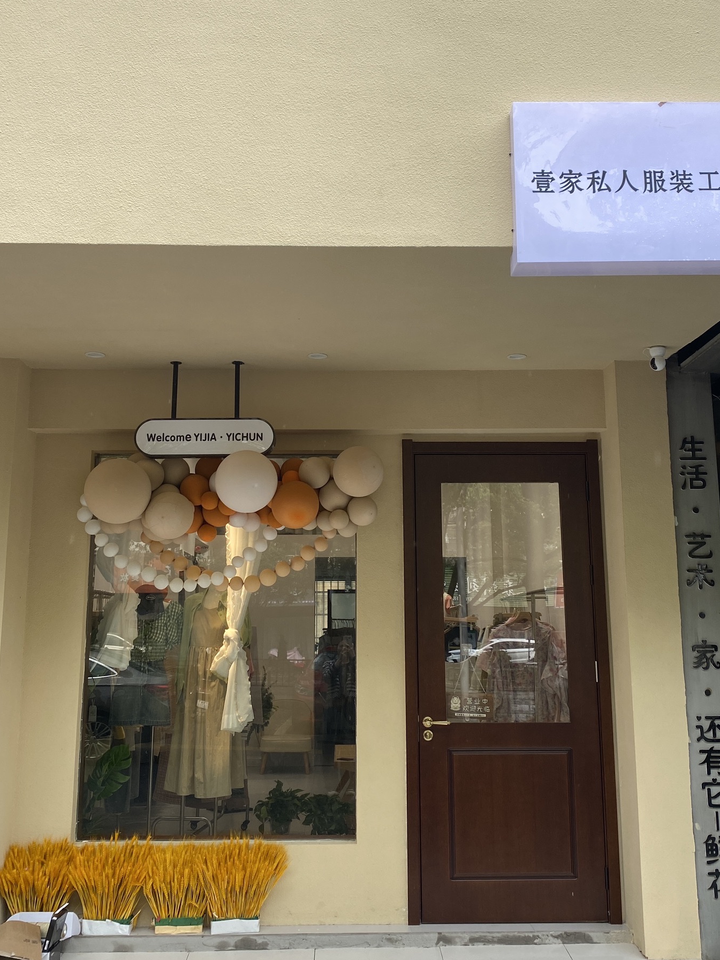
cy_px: 452
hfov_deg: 48.2
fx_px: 804
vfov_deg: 61.6
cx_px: 378
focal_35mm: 29
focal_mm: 4.25
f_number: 1.8
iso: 32
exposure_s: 1/782
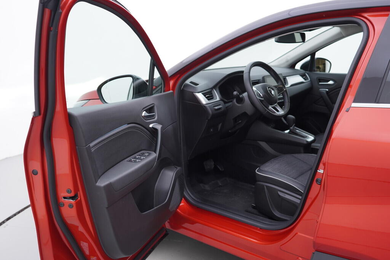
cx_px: 195
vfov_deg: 36.9
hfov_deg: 53.1
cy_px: 130
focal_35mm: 36
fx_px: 390
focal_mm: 24
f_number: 3.2
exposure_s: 1/50
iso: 125
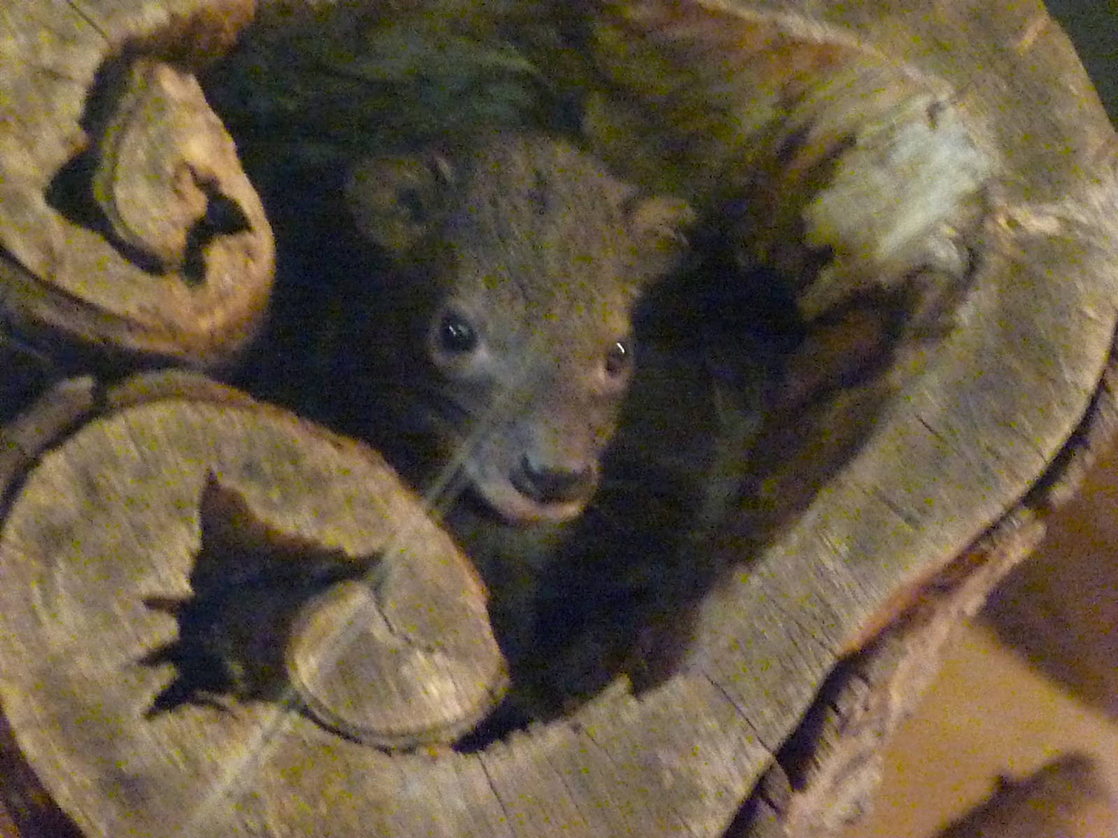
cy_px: 419
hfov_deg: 9.2
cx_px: 559
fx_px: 6912
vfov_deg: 6.9
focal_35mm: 214
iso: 6400
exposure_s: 1/10
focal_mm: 38.6
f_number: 3.9
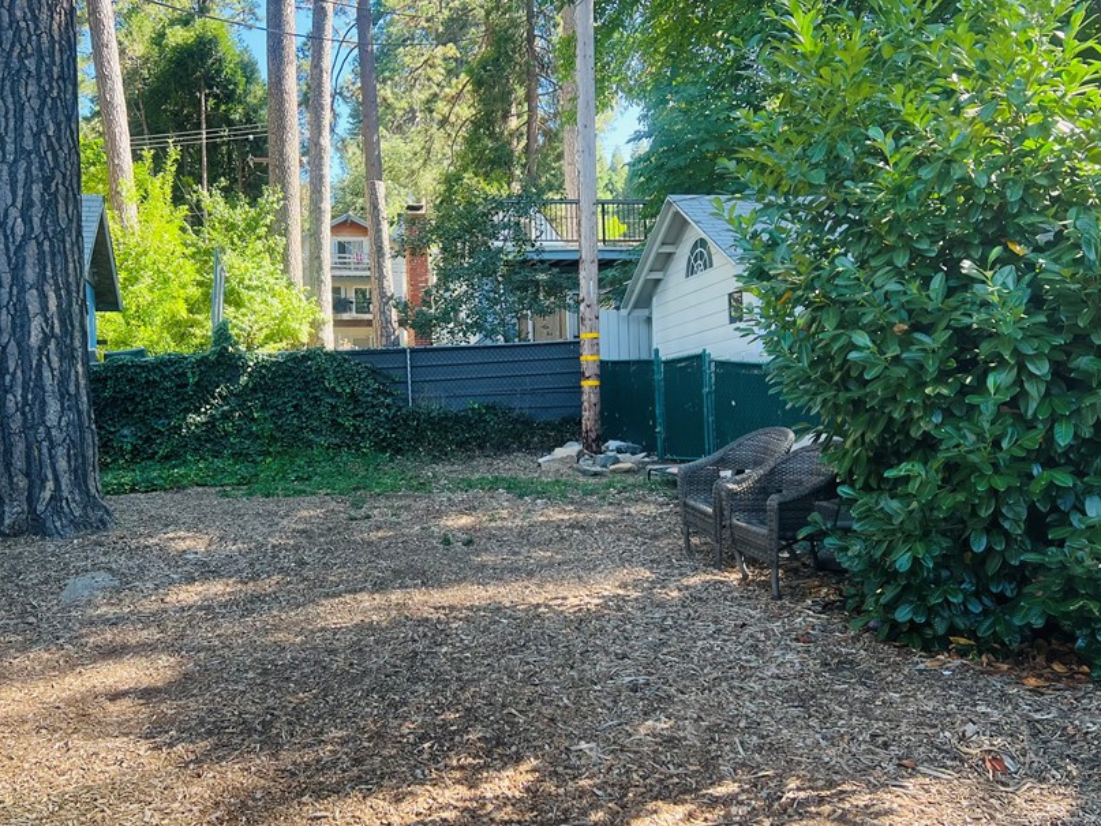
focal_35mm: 33
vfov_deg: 42.9
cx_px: 463
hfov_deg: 55.1
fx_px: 1049
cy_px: 436
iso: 40
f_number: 1.5
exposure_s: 1/228
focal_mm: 5.7
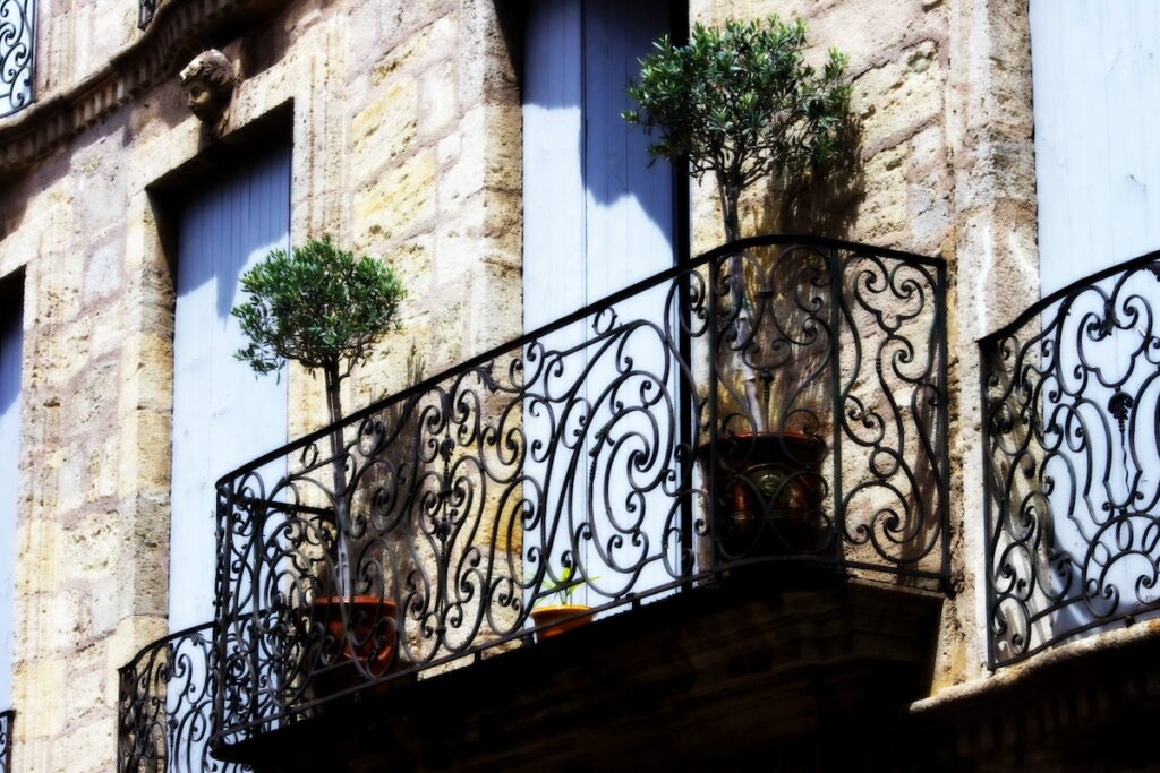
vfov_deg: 13.0
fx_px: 3384
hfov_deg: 19.5
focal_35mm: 105
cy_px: 386
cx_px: 580
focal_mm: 70
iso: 200
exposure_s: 1/250
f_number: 11
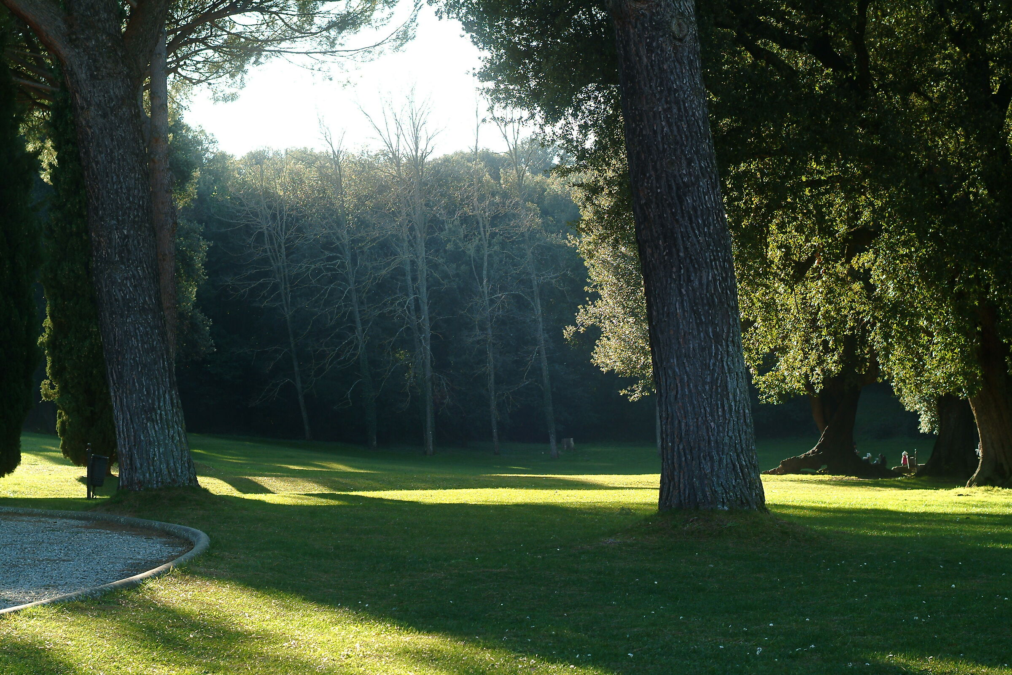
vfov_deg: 18.2
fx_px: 2108
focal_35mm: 75
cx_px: 506
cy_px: 338
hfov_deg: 27.0
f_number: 5.6
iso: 100
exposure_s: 1/90
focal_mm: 50
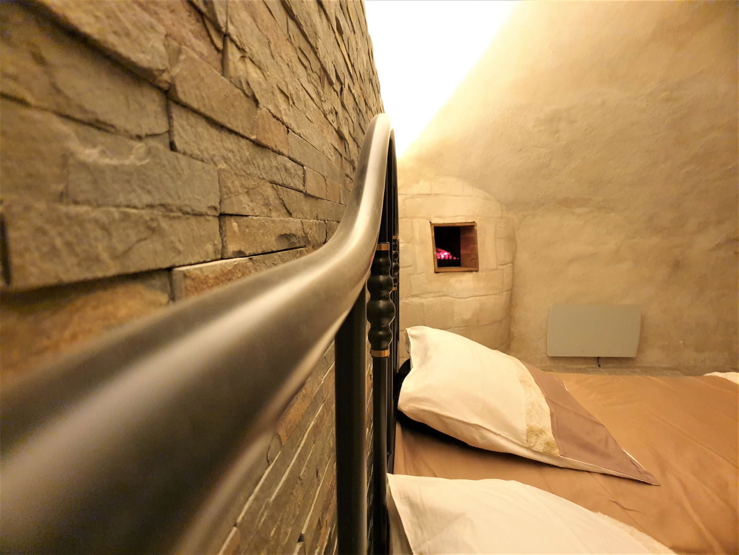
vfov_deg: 53.1
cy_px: 278
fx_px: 555
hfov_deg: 67.3
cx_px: 370
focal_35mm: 26
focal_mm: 4.3
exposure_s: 1/20
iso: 320
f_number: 1.5
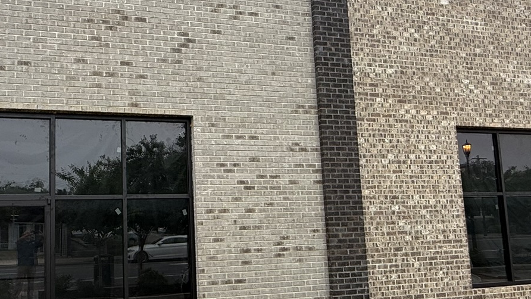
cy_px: 169
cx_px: 178
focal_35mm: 35
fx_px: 493
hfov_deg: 55.5
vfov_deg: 33.7
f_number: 2.2
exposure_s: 1/158
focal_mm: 2.22
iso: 50
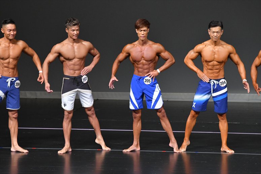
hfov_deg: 6.9
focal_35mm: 300
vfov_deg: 4.6
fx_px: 2174
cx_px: 130
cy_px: 87
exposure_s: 1/400
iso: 4000
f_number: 5.6
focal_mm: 200
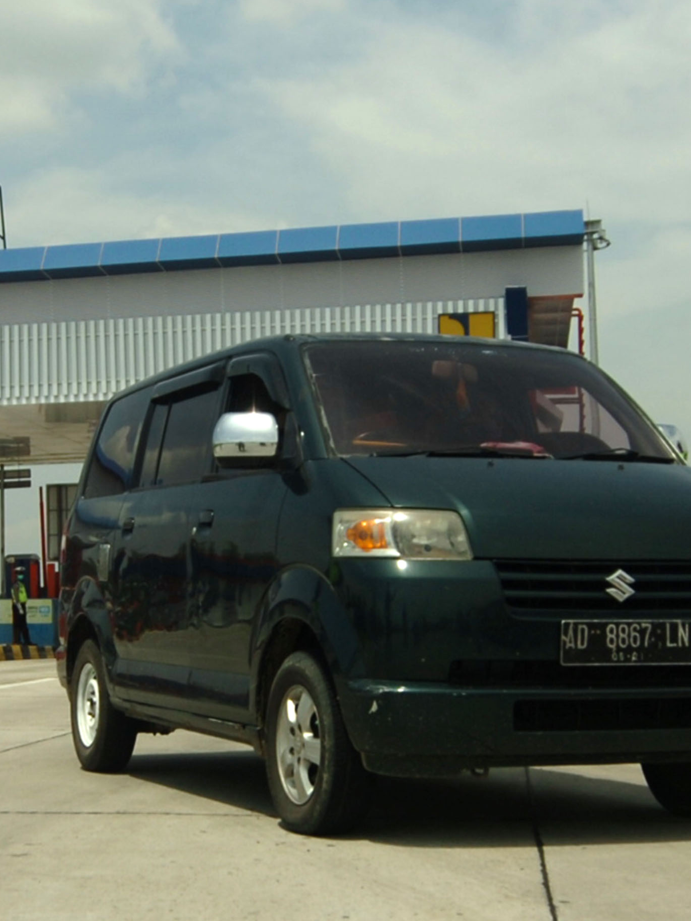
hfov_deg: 23.1
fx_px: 1676
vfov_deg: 30.6
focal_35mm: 63
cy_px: 584
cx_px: 178
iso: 200
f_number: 4
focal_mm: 20
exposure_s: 1/4000
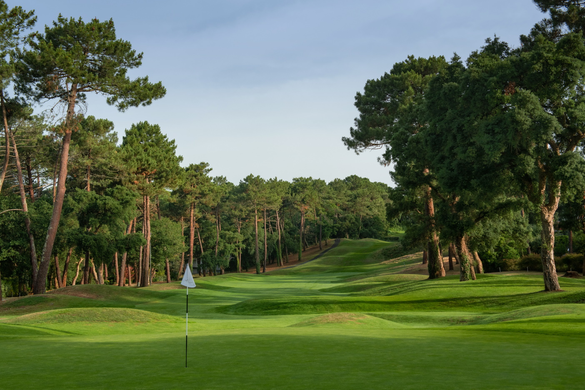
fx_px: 731
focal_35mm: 45
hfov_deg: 43.6
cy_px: 195
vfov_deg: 29.9
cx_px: 292
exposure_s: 1/320
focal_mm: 45
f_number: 9
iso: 320
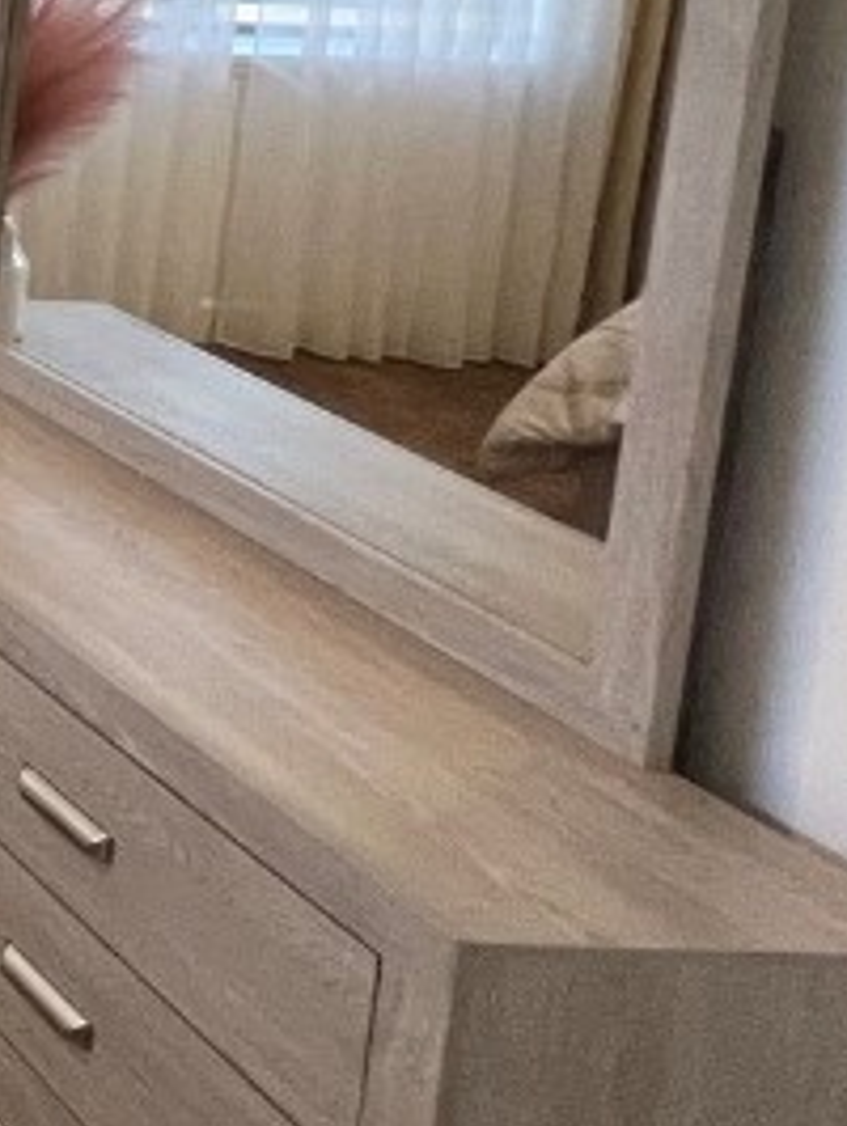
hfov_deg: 14.9
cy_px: -114
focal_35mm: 50
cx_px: -1224
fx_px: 1629
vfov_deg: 33.3
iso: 200
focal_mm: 1.57
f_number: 1.8
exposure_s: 1/120
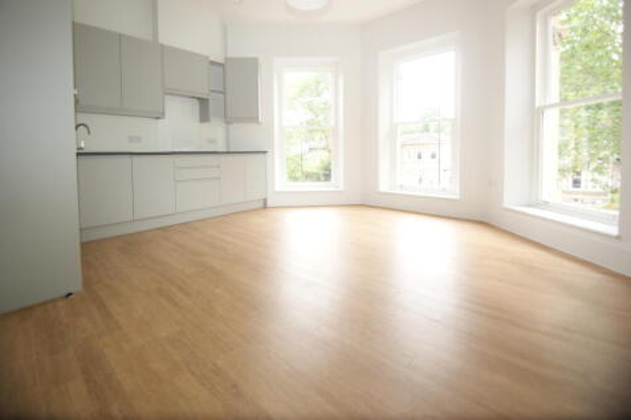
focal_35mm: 15
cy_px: 210
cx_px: 316
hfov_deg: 100.4
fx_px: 263
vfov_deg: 77.3
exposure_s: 1/60
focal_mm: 10
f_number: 3.5
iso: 160
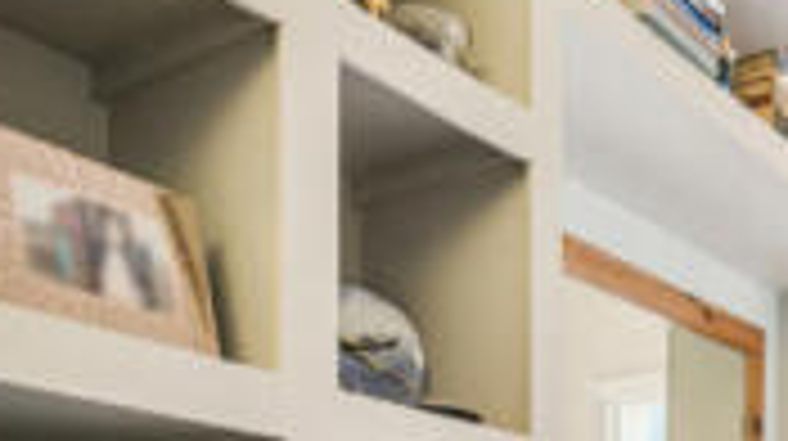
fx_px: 1148
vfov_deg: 19.0
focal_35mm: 55
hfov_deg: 37.0
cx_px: 583
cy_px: 668
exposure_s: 25
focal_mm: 14
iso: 100
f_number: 8
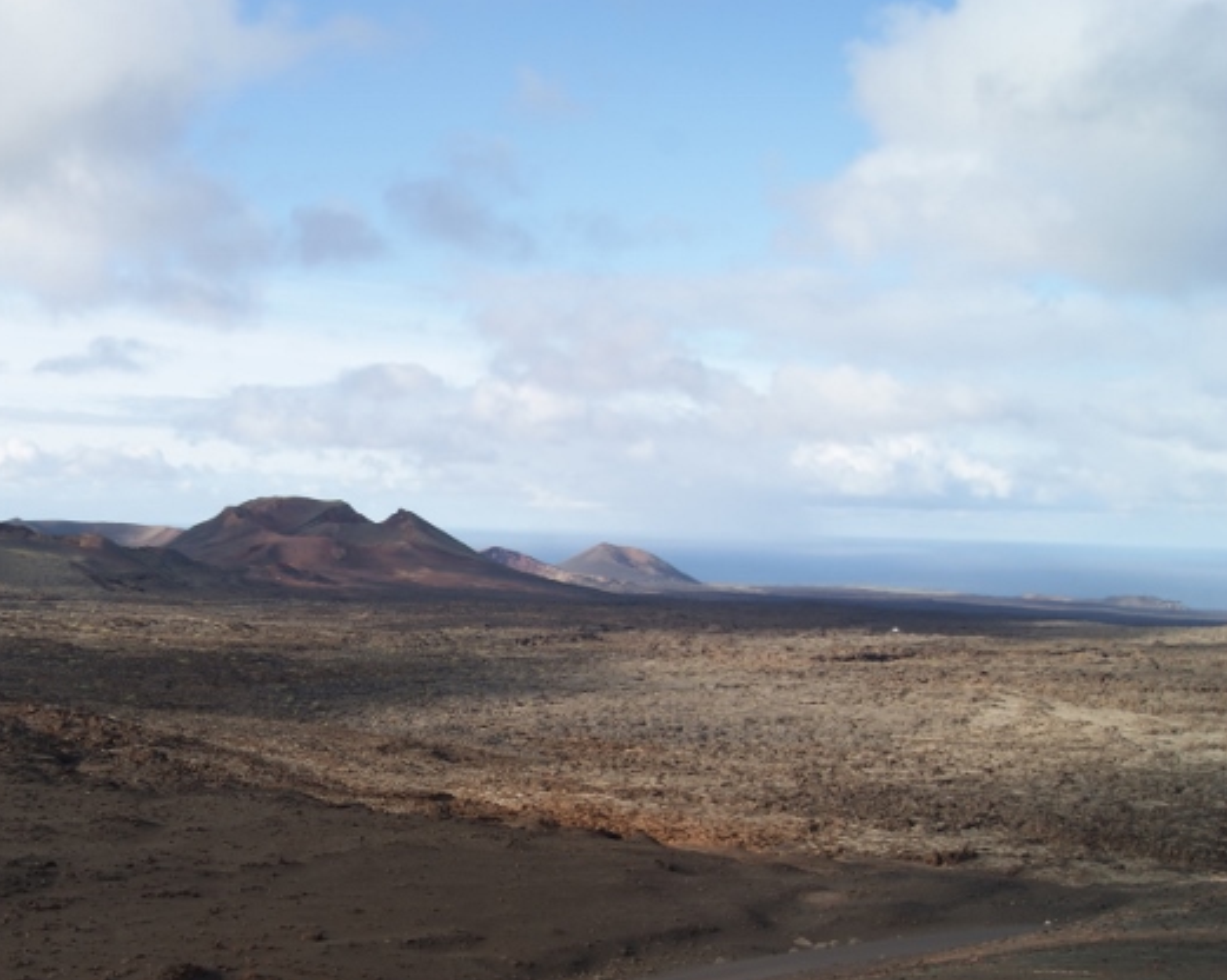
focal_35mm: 39
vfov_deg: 38.0
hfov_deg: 45.3
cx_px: 306
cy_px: 591
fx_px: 1415
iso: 100
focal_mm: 18
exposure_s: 1/100
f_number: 10
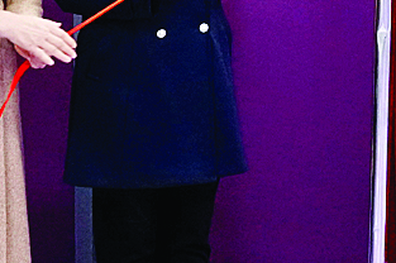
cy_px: -219
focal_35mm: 254
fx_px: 2791
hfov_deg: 7.8
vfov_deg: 5.3
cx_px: 803
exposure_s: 1/200
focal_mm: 35
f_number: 4
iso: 3200
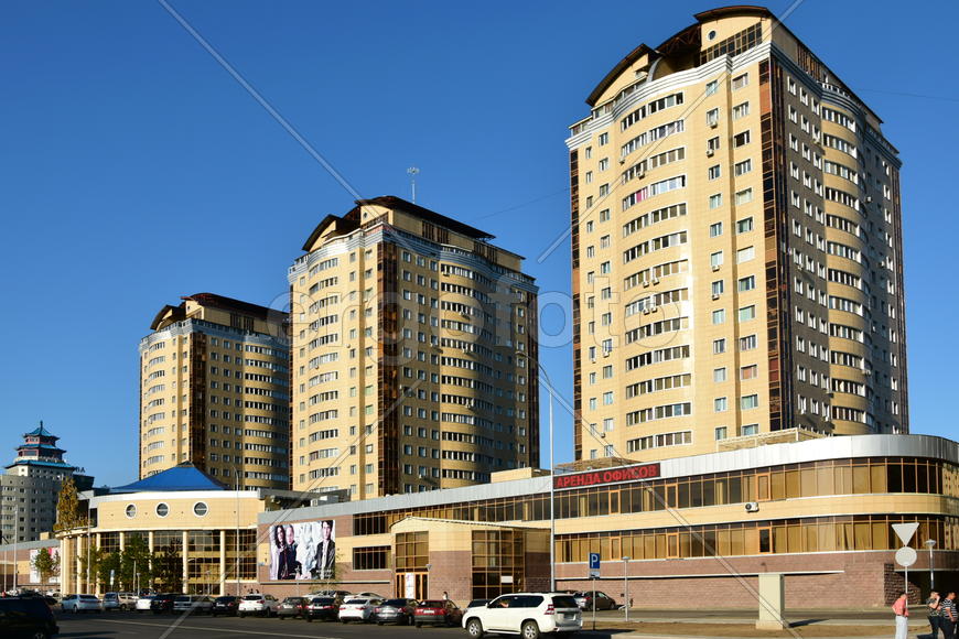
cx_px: 480
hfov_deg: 67.4
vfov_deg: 47.9
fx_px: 719
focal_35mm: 27
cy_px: 320
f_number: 9
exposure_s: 1/250
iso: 100
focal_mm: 18
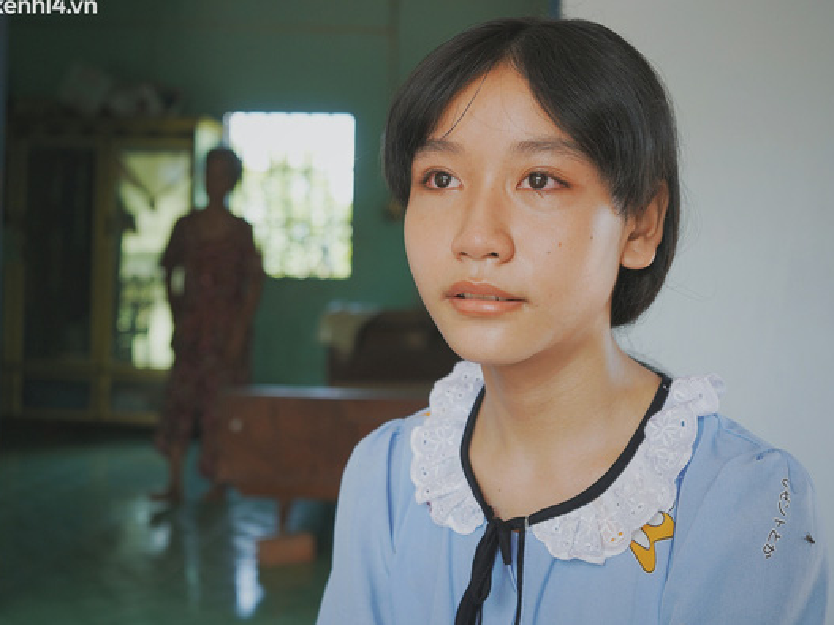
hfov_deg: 43.9
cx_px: 421
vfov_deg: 33.6
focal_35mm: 43
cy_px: 300
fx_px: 1036
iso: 250
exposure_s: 1/160
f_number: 4
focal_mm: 38
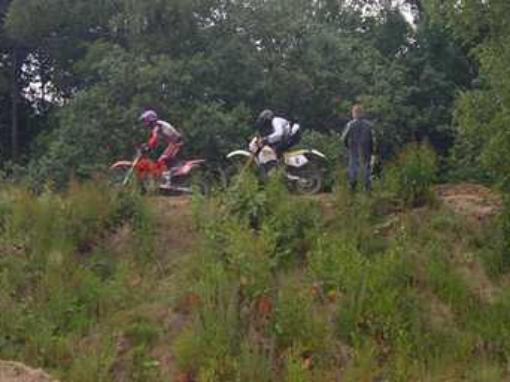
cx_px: 192
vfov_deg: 14.3
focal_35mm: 103
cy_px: 185
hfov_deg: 19.1
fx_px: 1516
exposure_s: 1/500
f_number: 3
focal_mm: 6.9
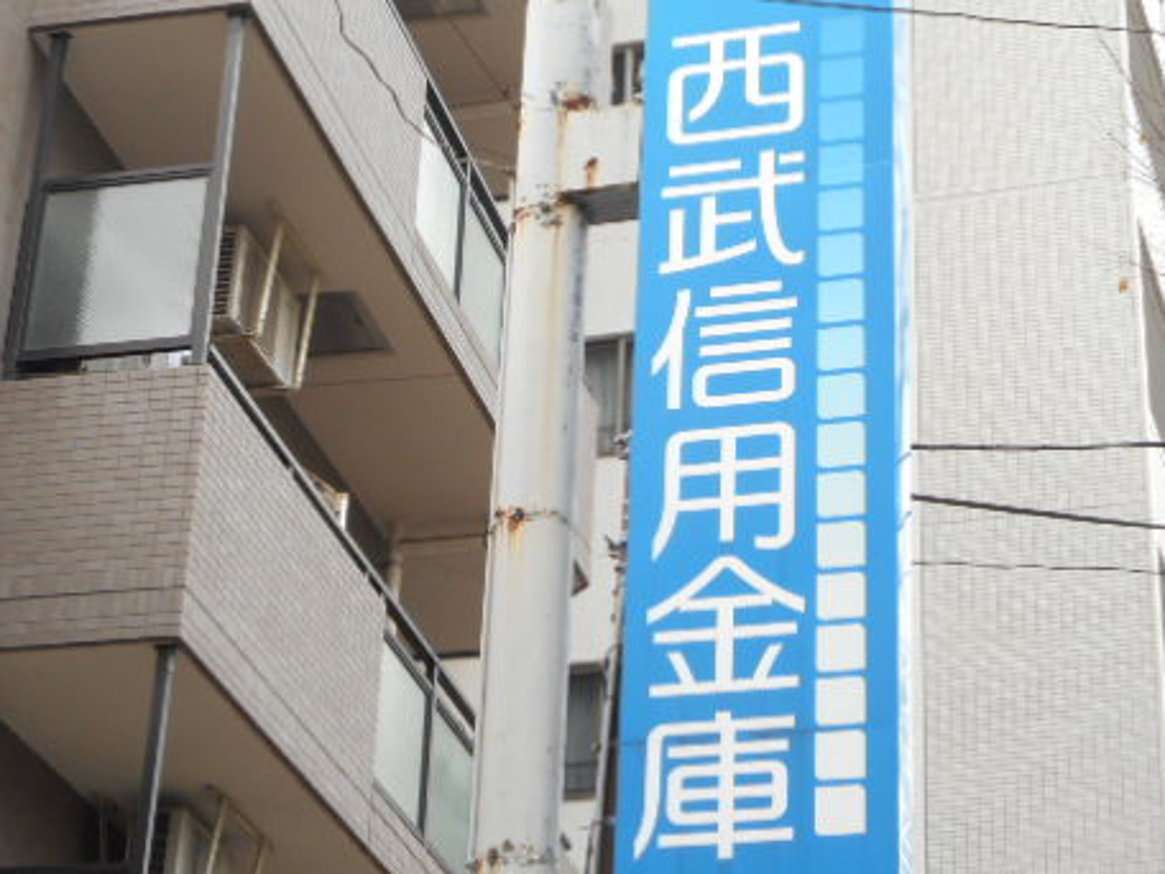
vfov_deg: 15.7
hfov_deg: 20.9
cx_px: 588
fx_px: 3164
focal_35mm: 94
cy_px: 368
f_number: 5.3
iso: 200
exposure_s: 1/60
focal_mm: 12
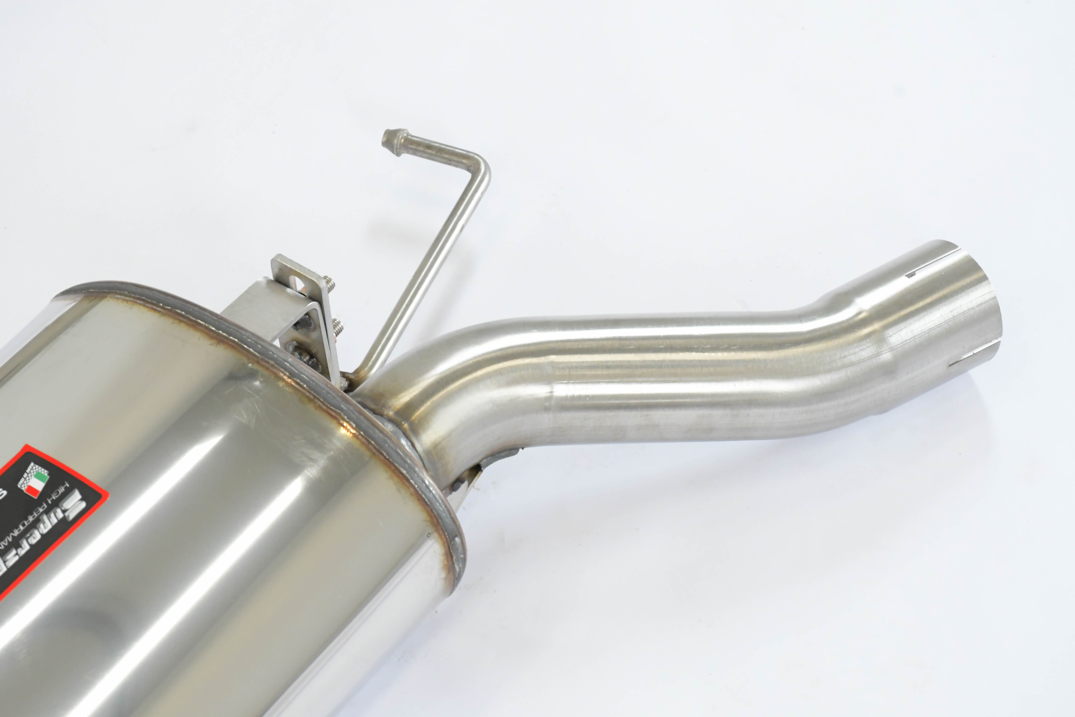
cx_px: 538
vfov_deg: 13.8
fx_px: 2956
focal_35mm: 99
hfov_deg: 20.6
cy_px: 358
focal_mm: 66
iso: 4000
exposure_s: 1/160
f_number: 10
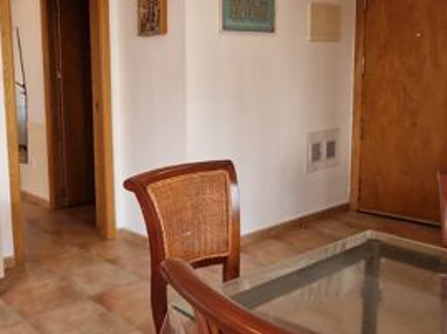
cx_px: 95
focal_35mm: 34
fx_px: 439
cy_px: 144
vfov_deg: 41.6
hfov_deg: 51.0
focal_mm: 2.2
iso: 50
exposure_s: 1/50
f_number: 2.2
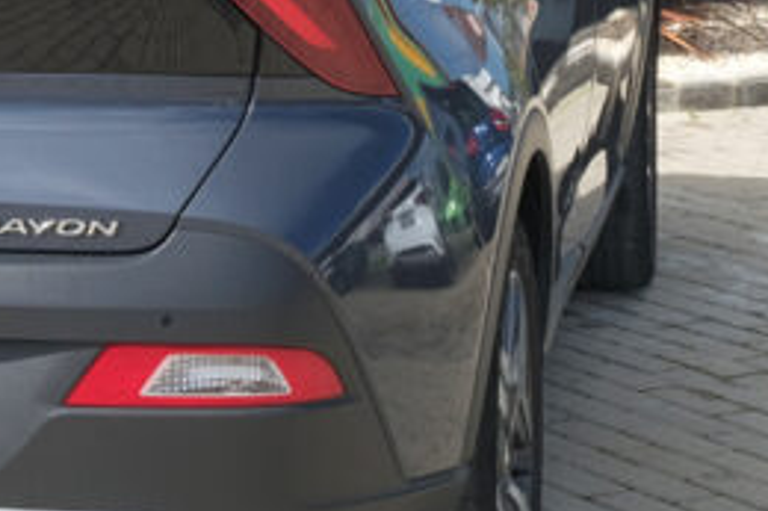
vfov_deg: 10.5
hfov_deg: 15.3
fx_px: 2771
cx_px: -118
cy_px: 37
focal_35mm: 130
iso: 160
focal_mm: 22.1
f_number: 9
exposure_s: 1/180
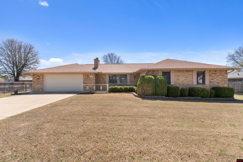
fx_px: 101
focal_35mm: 15
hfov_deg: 100.4
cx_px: 122
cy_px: 81
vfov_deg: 77.3
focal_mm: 10
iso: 200
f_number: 9
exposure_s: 1/640
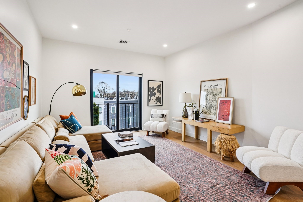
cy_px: 101
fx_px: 135
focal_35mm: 16
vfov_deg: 73.7
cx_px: 152
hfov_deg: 96.7
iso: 500
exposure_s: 1/30
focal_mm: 16
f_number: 8
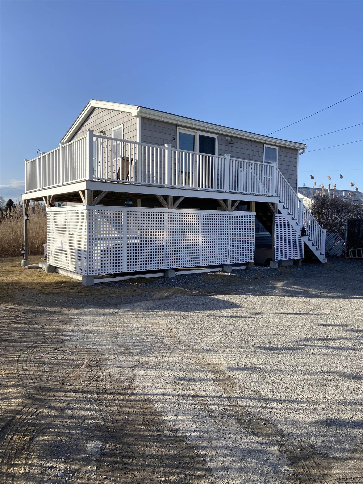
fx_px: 364
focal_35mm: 26
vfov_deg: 67.3
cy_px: 242
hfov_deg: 53.1
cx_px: 182
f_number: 1.8
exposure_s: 1/1996
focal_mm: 4.25
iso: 32
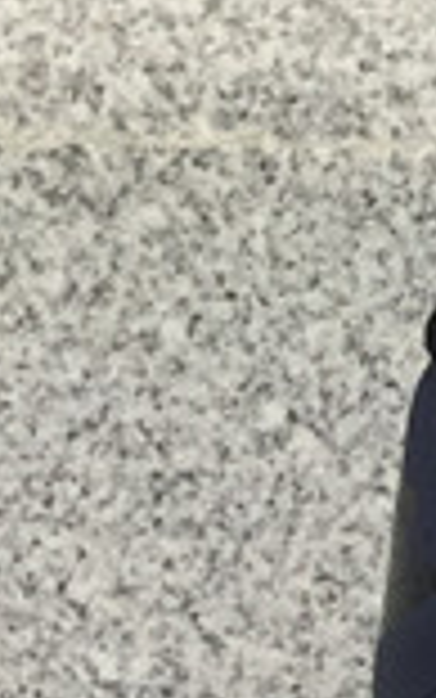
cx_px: 1816
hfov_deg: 5.8
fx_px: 3628
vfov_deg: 10.2
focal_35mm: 191
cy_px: 1362
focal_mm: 3.3
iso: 25
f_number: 2.4
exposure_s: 1/338
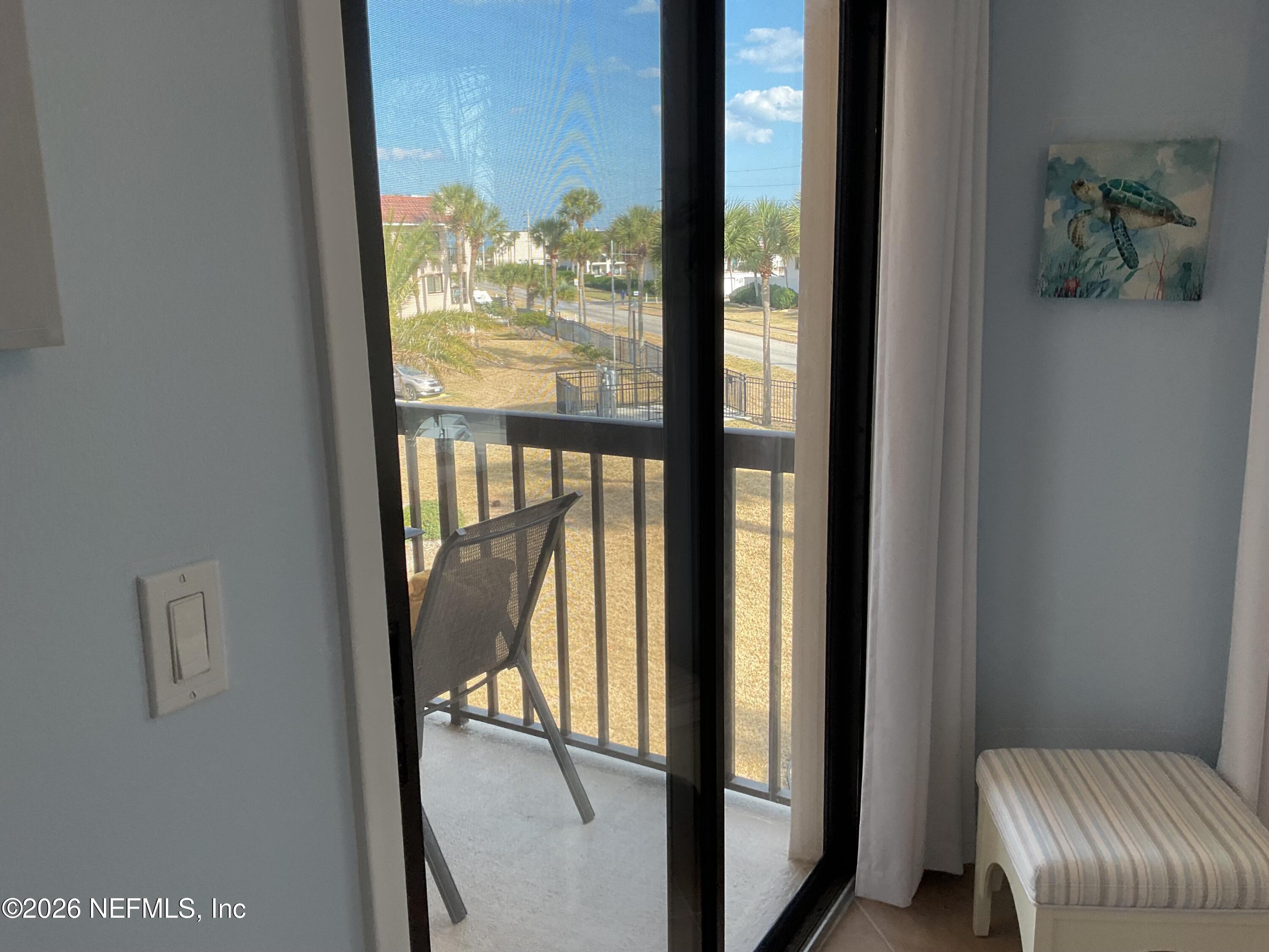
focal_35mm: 29
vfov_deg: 48.2
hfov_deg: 61.7
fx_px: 1063
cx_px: 634
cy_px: 476
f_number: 1.8
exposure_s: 1/232
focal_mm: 3
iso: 16
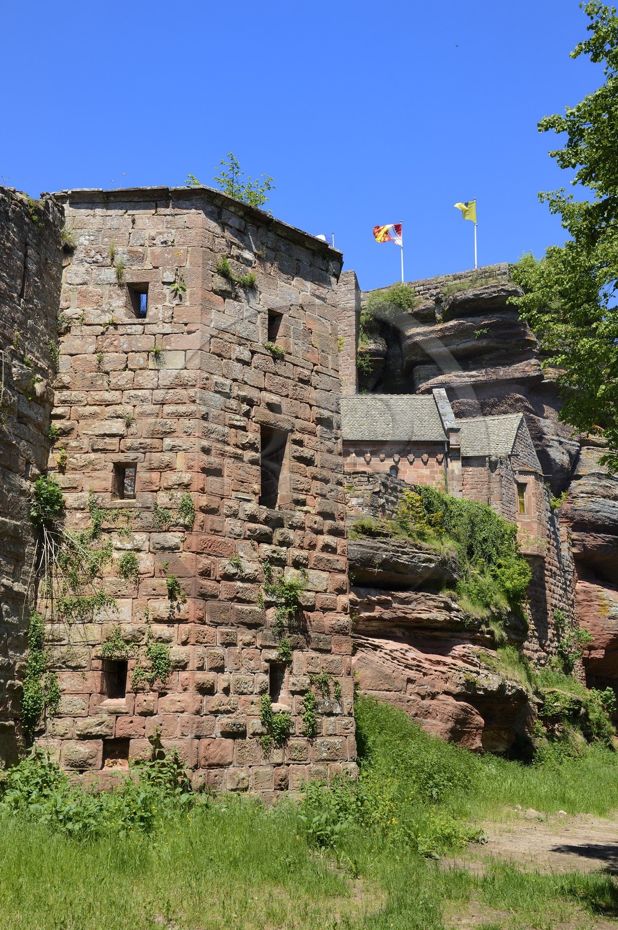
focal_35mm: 38
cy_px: 465
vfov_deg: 50.7
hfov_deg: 35.0
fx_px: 980
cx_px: 309
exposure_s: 1/400
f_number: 8
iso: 200
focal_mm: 38
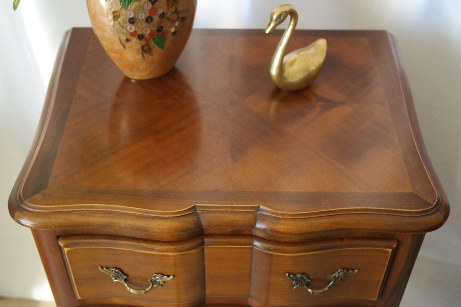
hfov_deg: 40.3
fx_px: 627
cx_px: 230
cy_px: 154
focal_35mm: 49
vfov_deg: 27.5
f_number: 5.6
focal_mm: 32
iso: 800
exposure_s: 1/30
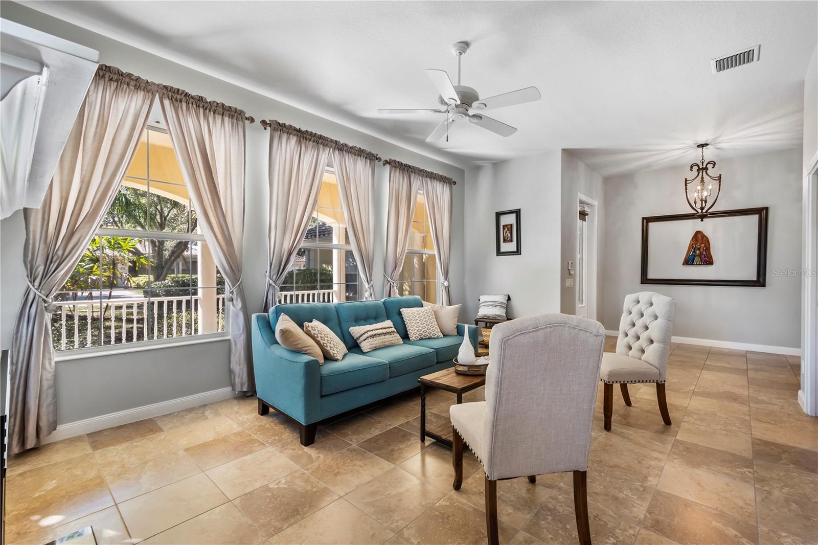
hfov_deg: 100.4
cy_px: 272
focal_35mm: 15
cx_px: 409
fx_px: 341
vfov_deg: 77.3
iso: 100
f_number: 9
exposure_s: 1/100
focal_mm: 10
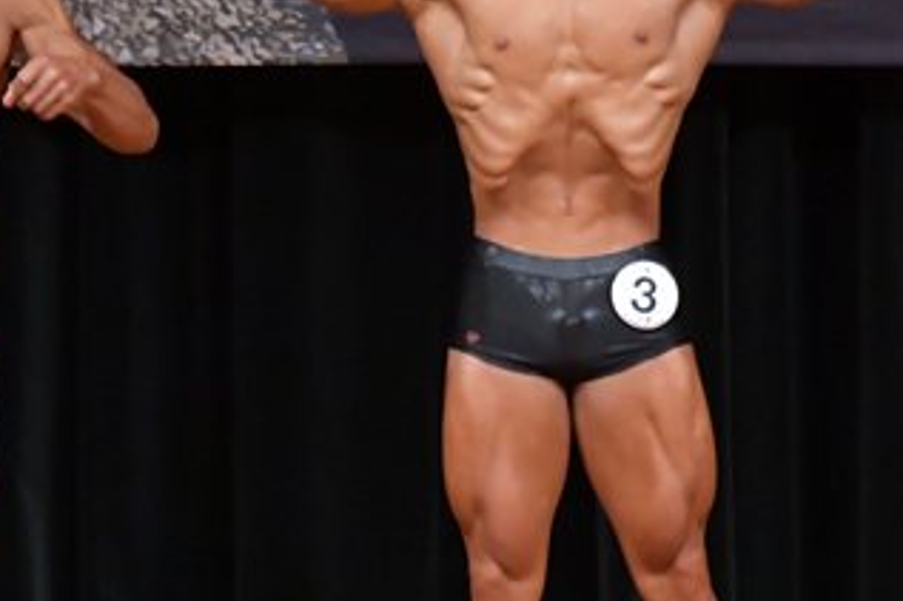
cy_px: 313
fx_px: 16546
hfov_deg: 3.1
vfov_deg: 2.1
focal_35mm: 660
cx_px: 16
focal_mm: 180
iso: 5000
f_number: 5.6
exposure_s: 1/400
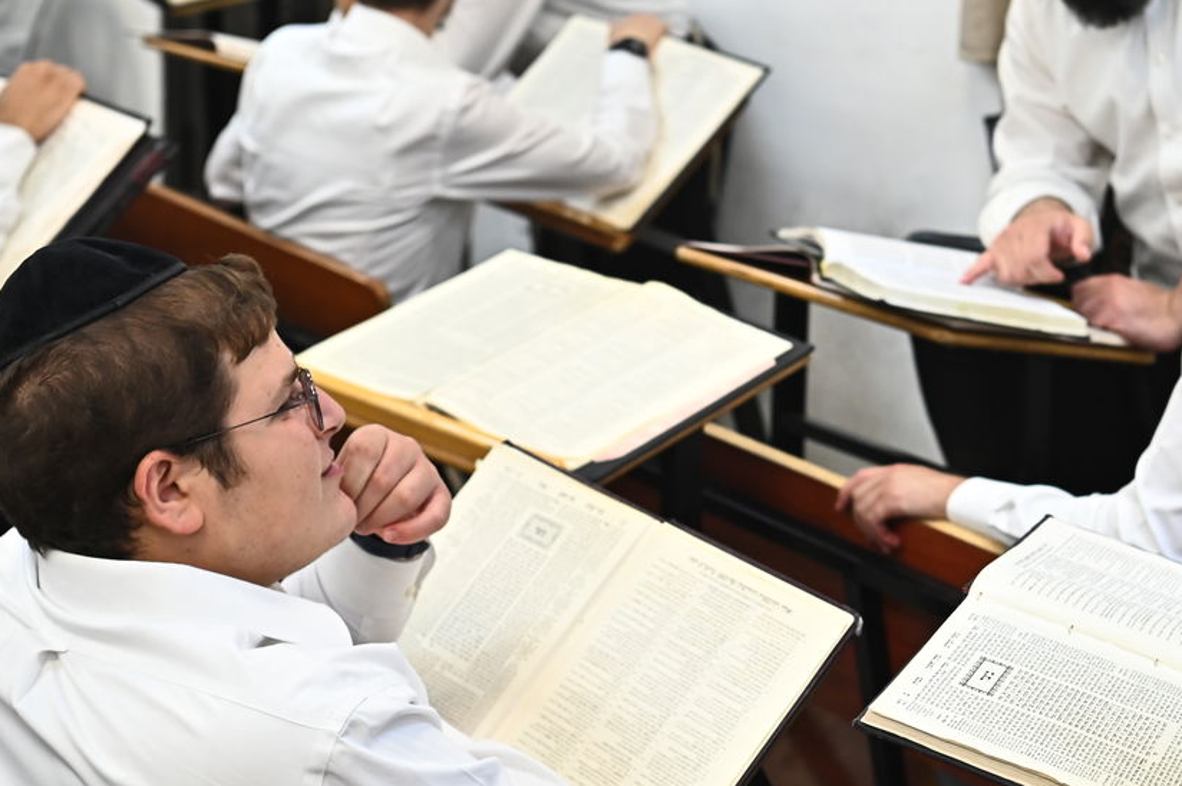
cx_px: 823
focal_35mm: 85
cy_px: 308
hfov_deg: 23.8
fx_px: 2789
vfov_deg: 16.0
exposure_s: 1/200
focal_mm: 50
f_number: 4
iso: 1000
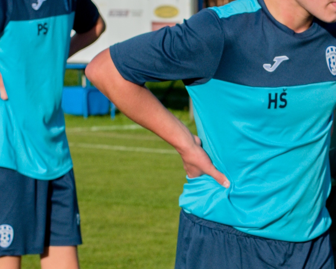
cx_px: 340
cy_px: 113
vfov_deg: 8.8
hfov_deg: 10.9
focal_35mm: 175
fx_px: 1740
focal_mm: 40
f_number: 5.6
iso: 640
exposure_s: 1/4000
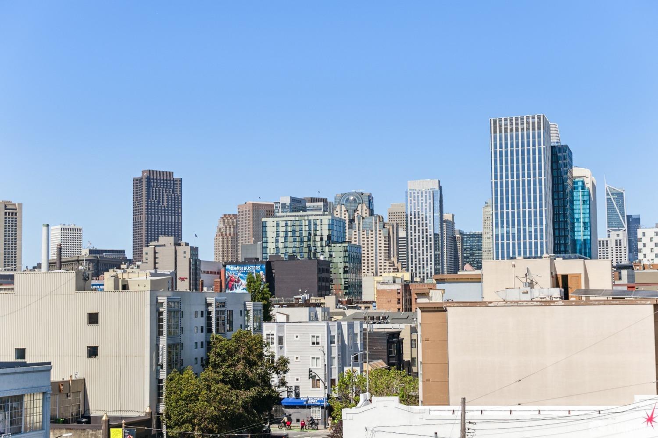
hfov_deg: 36.2
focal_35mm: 55
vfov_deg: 24.6
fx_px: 1005
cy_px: 219
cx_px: 329
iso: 100
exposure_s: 1/1600
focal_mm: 37
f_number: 4.5
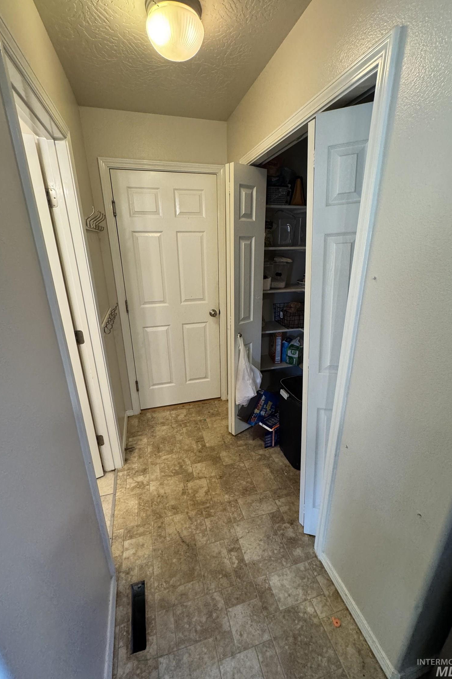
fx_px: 283
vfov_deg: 100.4
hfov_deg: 77.3
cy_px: 344
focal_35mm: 15
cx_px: 225
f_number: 2.2
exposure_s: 1/60
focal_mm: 2.22
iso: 400
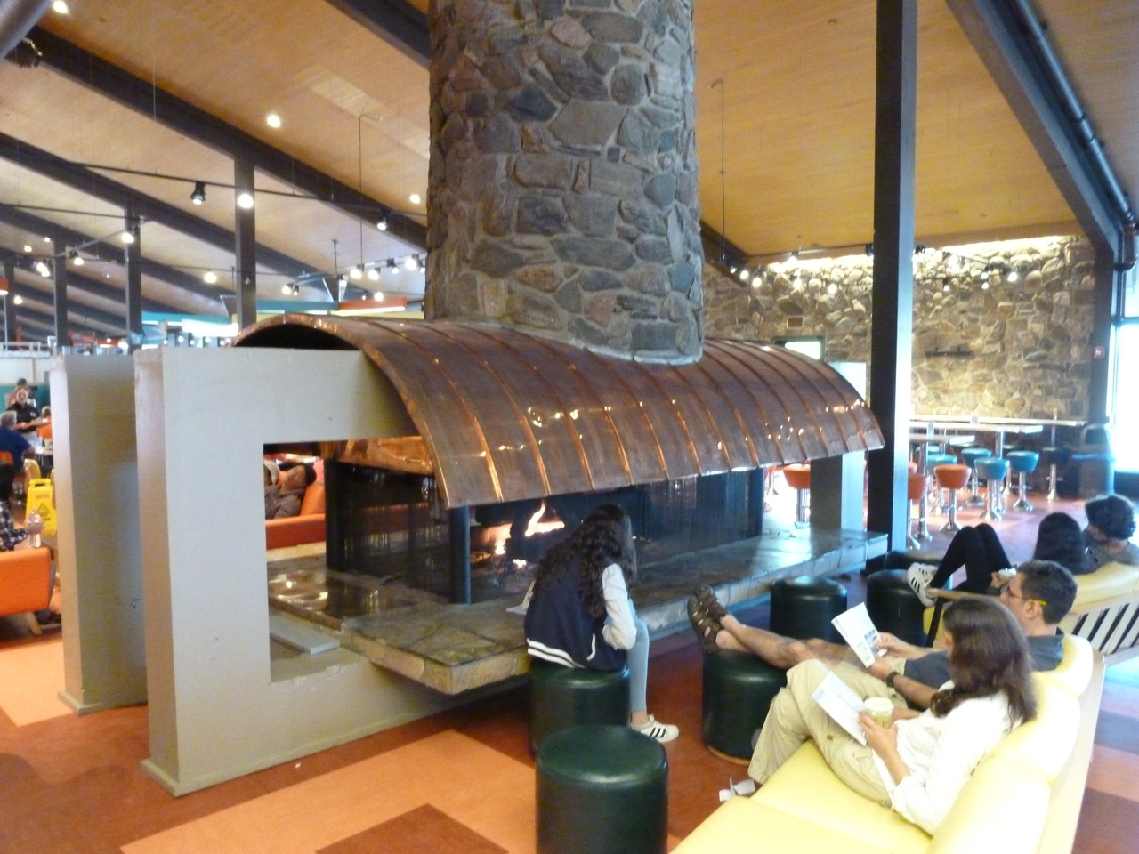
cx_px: 570
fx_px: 823
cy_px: 427
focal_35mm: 25
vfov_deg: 54.9
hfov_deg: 69.4
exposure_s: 1/15
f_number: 3.3
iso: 800
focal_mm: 4.5
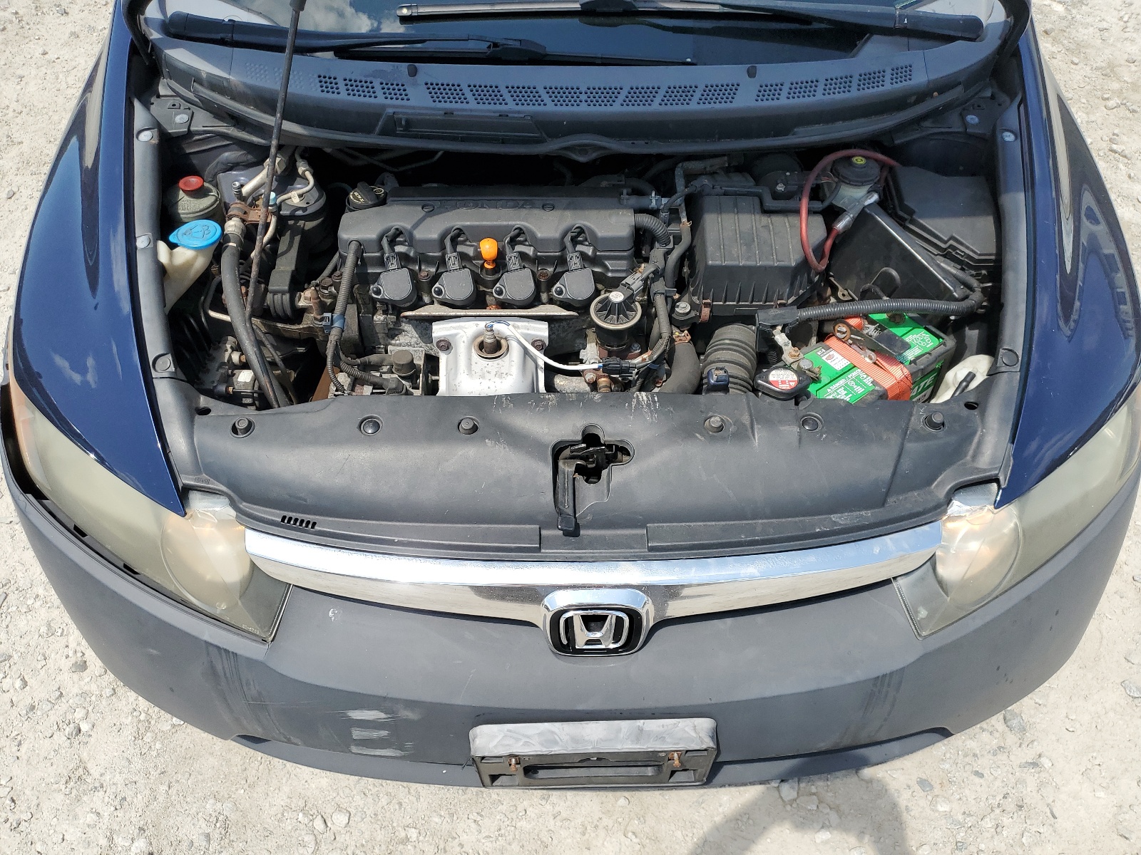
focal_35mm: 26
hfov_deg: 67.3
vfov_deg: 53.1
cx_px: 570
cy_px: 428
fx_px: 857
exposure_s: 1/2000
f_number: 1.5
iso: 50
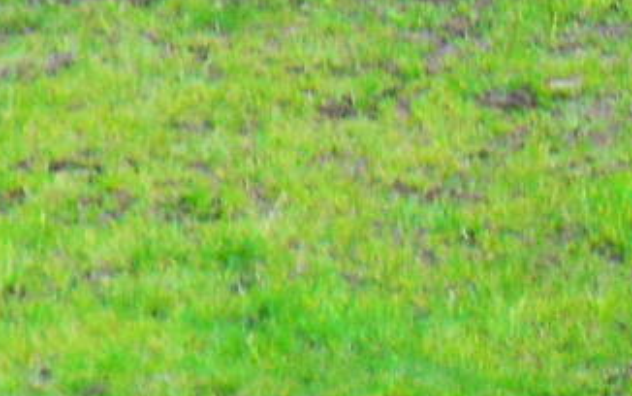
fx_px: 12268
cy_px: -377
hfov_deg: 2.9
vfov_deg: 1.8
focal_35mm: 712
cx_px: 1343
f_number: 5.2
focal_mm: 24.9
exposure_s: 1/90
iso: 200
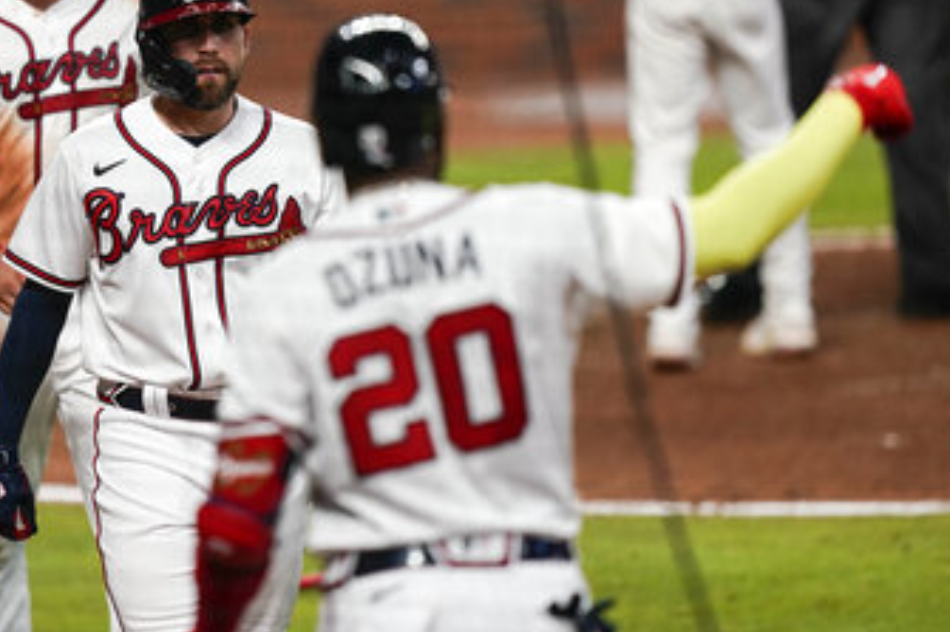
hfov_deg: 3.4
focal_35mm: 611
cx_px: 261
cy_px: 237
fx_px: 16115
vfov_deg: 2.2
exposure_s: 1/1000
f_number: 2.8
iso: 1250
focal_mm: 400
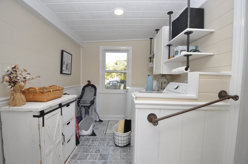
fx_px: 103
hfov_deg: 100.5
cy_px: 82
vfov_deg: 77.2
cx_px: 124
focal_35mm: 15
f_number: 5.6
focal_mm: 10
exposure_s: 1/125
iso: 400
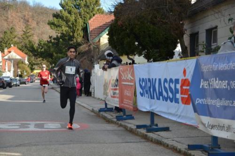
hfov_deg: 23.4
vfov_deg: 15.7
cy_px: 78
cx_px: 118
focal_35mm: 87
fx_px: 567
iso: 500
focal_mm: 58
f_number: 5
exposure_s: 1/1000
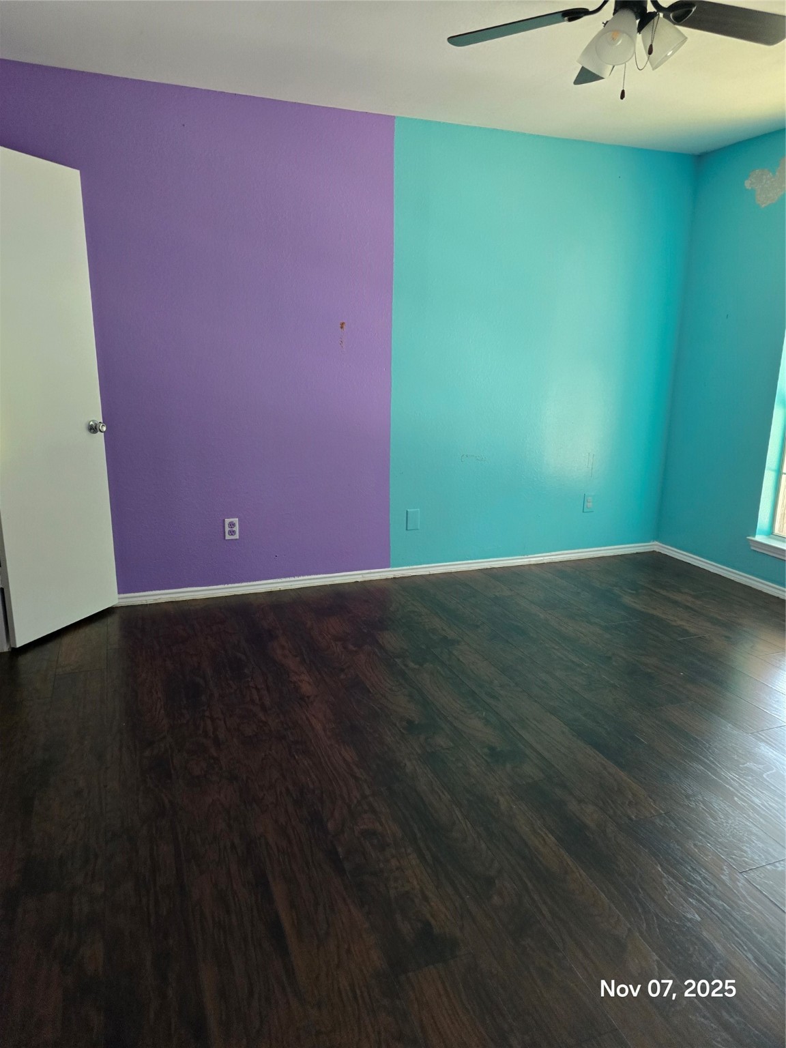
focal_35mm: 23
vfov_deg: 73.9
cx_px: 393
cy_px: 524
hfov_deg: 58.9
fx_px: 696
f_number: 1.7
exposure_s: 1/120
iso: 640
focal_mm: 6.3
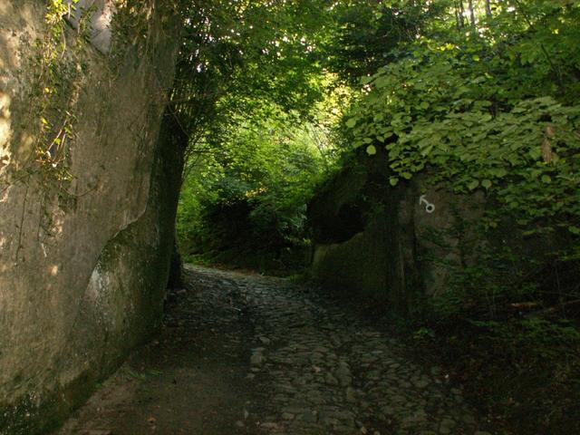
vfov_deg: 40.7
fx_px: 586
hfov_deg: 52.6
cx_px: 290
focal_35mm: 35
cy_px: 218
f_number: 2.8
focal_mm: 5.86
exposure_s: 1/40
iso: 160
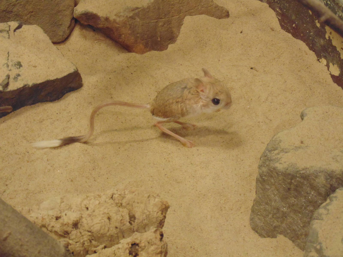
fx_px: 644
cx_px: 172
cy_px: 128
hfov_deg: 29.8
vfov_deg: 22.6
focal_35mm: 65
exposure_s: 1/15
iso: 400
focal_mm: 11.7
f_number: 4.1
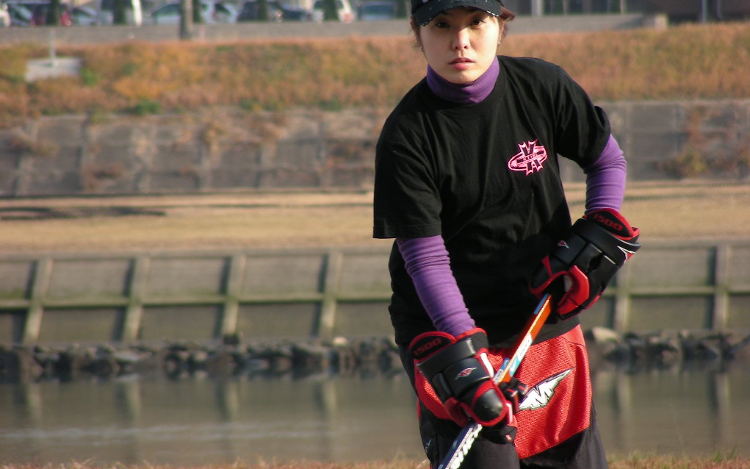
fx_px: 8257
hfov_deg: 5.2
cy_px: 201
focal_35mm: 404
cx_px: 375
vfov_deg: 3.3
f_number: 4
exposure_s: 1/176
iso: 50
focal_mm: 63.3
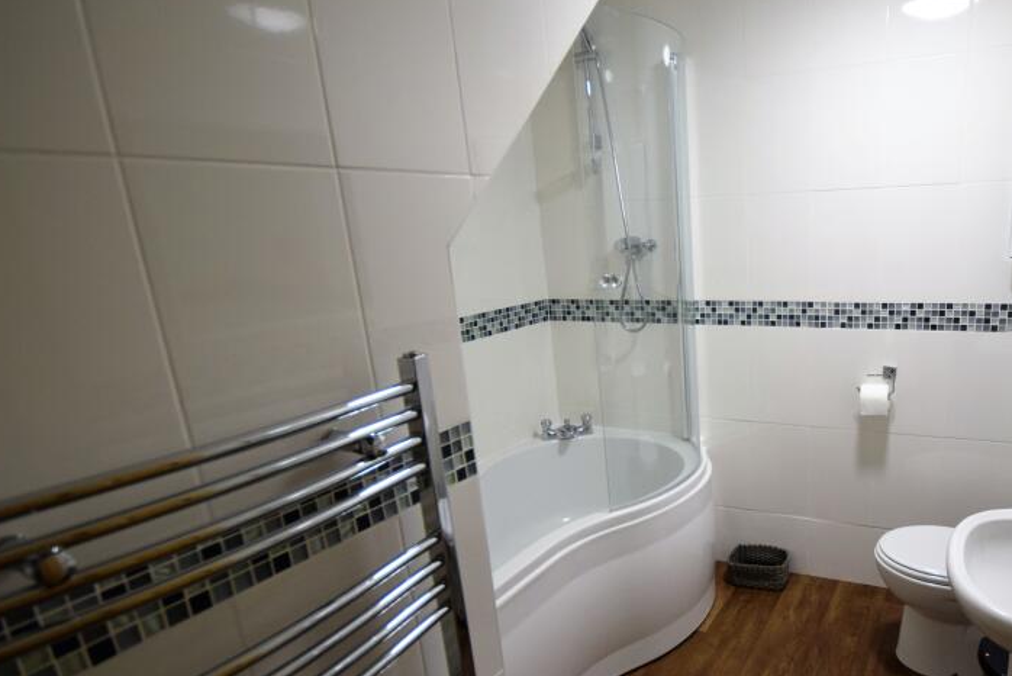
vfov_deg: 56.8
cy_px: 408
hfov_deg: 75.3
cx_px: 700
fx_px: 619
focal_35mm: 22
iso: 800
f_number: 4
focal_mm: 10
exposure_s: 1/60
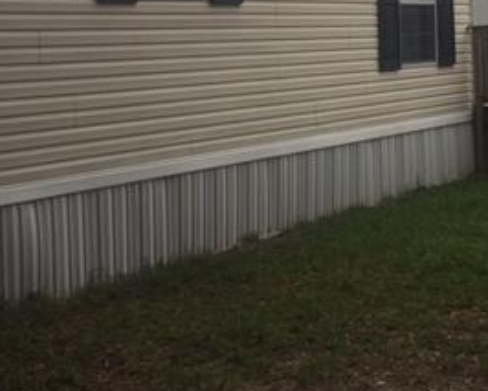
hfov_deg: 27.5
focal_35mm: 68
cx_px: 360
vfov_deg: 22.1
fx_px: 982
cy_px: 62
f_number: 2.2
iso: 32
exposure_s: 1/314
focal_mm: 4.15
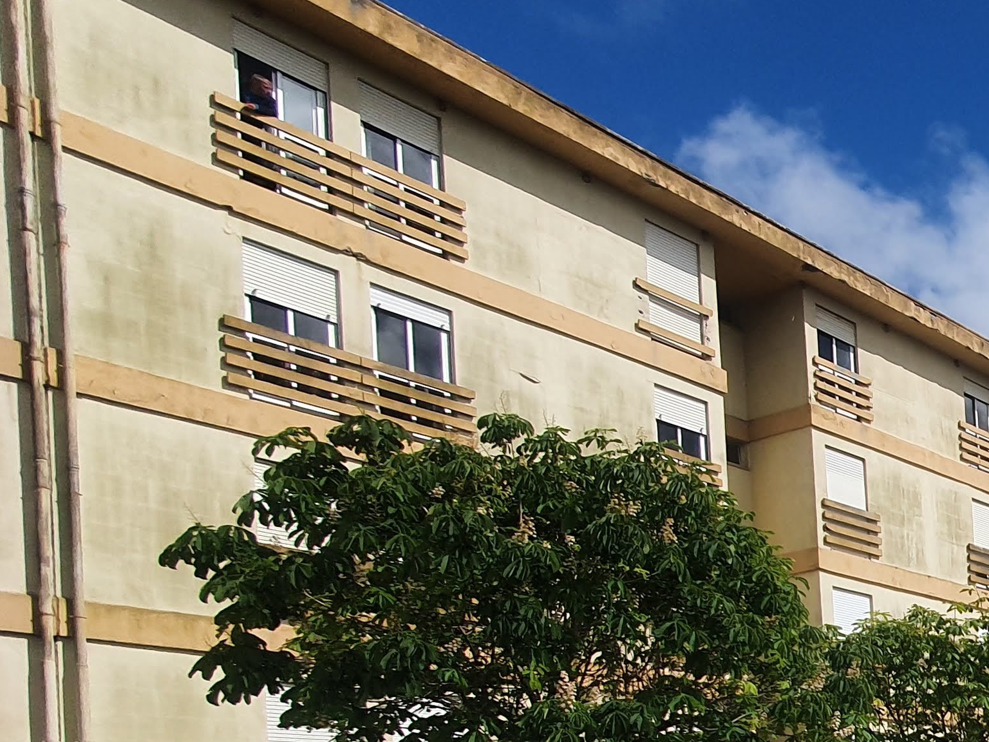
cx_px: 1327
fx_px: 1114
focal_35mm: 39
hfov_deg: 33.1
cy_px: 810
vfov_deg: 32.5
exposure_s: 1/1692
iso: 50
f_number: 2.2
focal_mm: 1.8
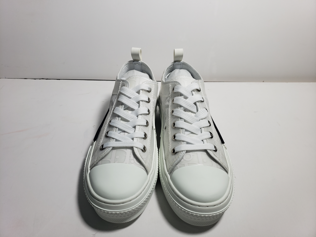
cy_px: 118
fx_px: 237
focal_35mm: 26
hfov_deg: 67.3
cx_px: 158
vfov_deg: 53.1
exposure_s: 1/585
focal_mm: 4.3
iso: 50
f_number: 1.5
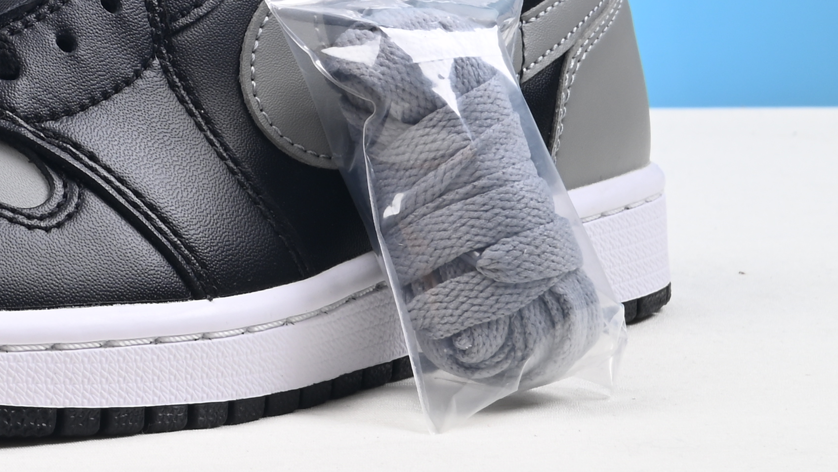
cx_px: -561
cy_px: -282
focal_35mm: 145
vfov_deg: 8.2
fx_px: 3222
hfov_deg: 13.6
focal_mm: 39
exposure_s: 1/2
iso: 100
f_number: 16
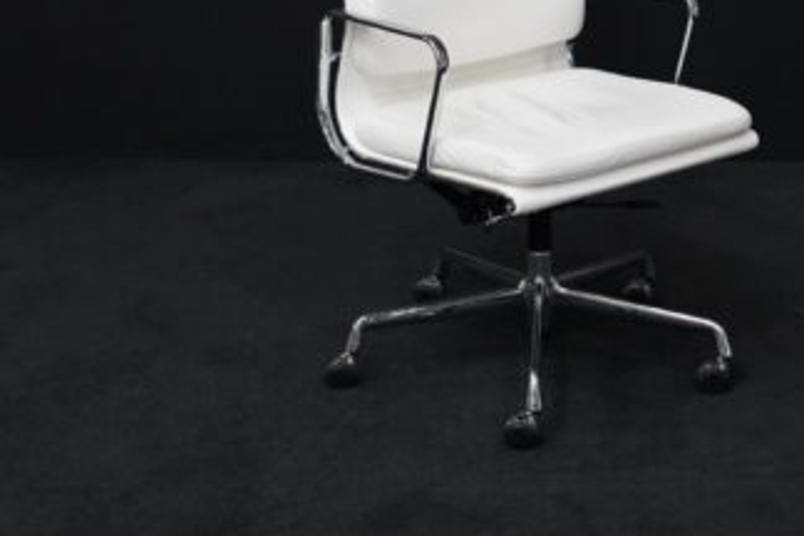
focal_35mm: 89
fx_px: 1988
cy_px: 87
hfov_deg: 22.8
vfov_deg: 15.2
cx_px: 506
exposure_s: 1/160
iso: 5000
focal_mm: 48
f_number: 7.1
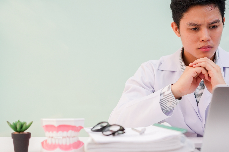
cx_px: 131
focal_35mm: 71
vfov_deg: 19.2
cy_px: 78
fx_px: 452
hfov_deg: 28.4
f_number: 2.8
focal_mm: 55
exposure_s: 1/25
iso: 250
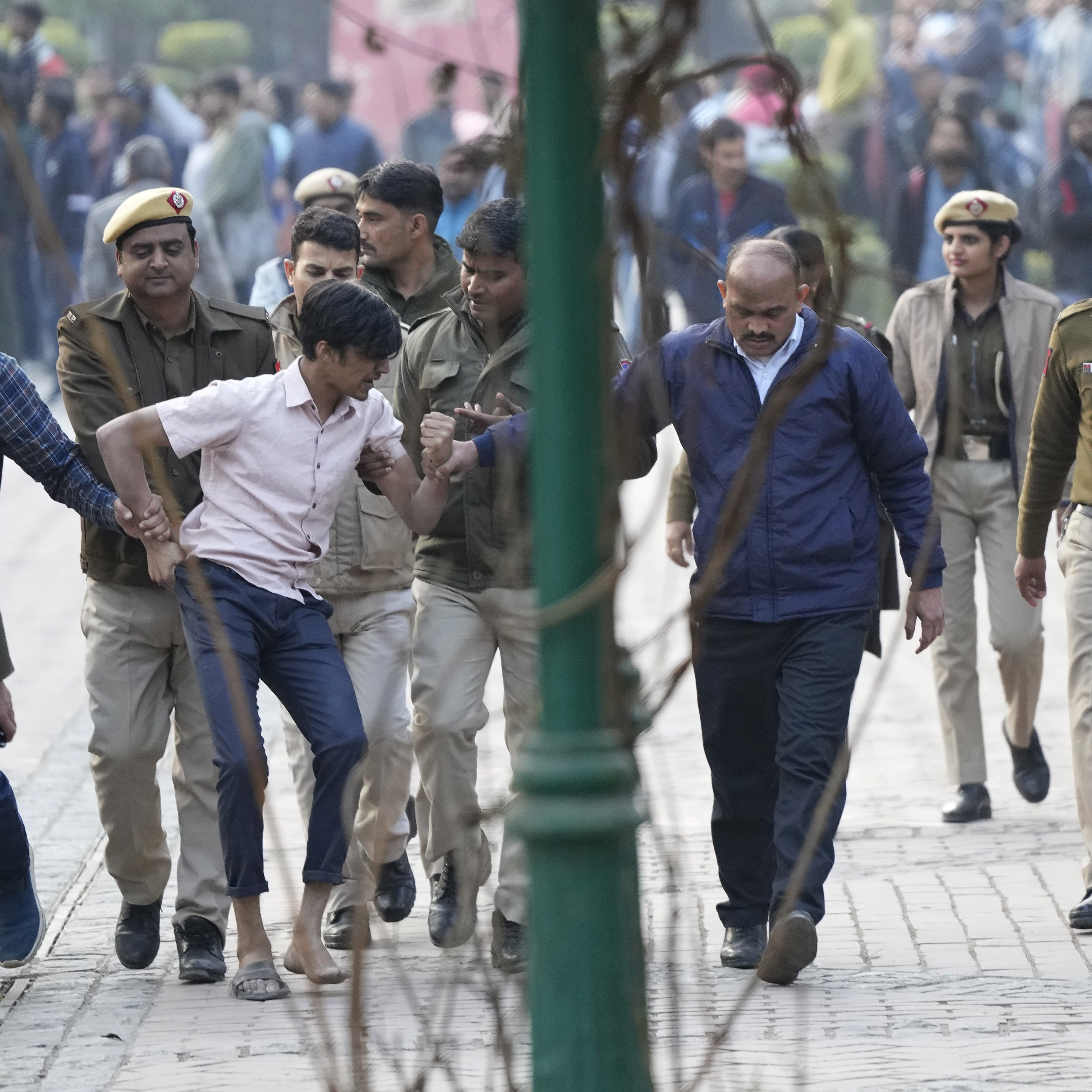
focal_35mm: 383
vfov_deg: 4.6
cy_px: 546
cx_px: 482
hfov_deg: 4.6
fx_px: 13669
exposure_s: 1/640
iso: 1600
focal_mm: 200
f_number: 2.8
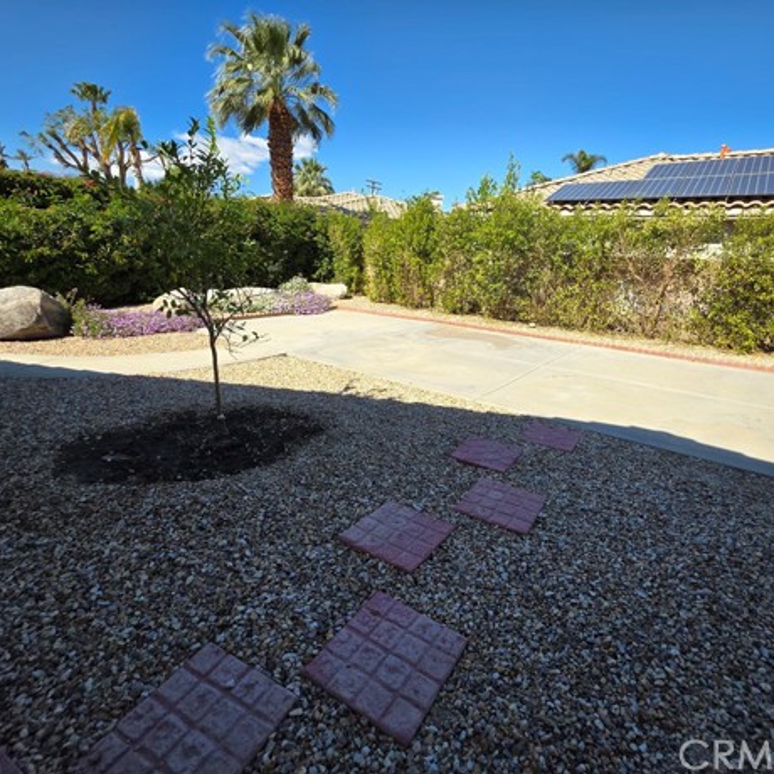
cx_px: 444
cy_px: 375
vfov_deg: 87.4
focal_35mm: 16
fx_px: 405
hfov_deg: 86.8
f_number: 1.9
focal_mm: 2.2
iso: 40
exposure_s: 1/1501
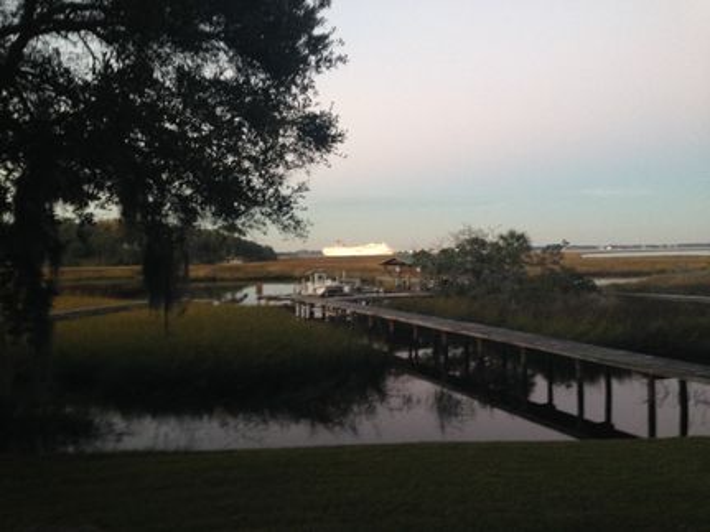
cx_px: 355
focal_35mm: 33
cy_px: 266
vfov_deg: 42.9
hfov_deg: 55.4
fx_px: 677
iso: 250
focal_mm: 4.12
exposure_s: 1/20
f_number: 2.4
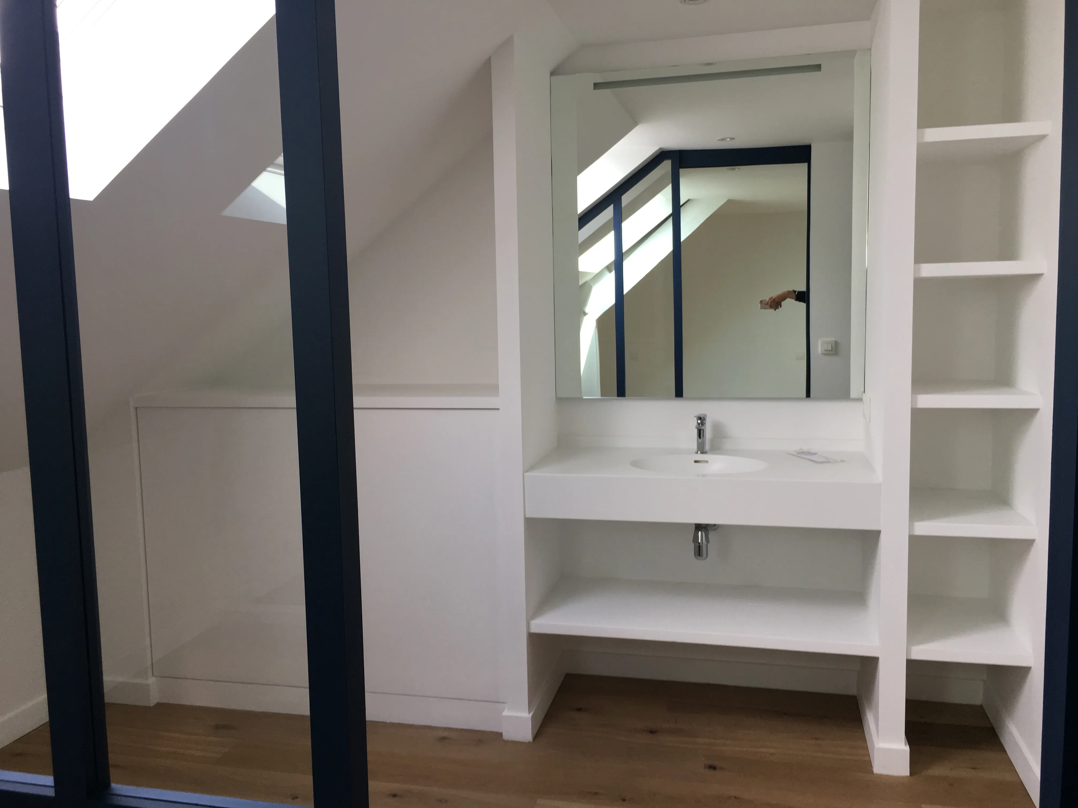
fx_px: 903
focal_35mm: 29
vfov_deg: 48.2
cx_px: 539
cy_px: 404
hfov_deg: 61.7
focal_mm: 4.15
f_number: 2.2
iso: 40
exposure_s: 1/100
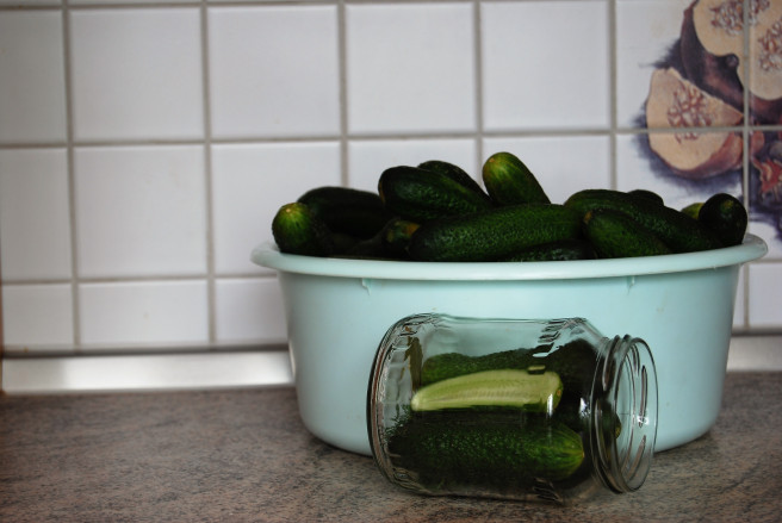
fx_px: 1794
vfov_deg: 16.6
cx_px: 391
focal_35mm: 82
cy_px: 262
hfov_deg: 24.6
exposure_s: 1/6
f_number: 5.6
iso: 100
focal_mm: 55
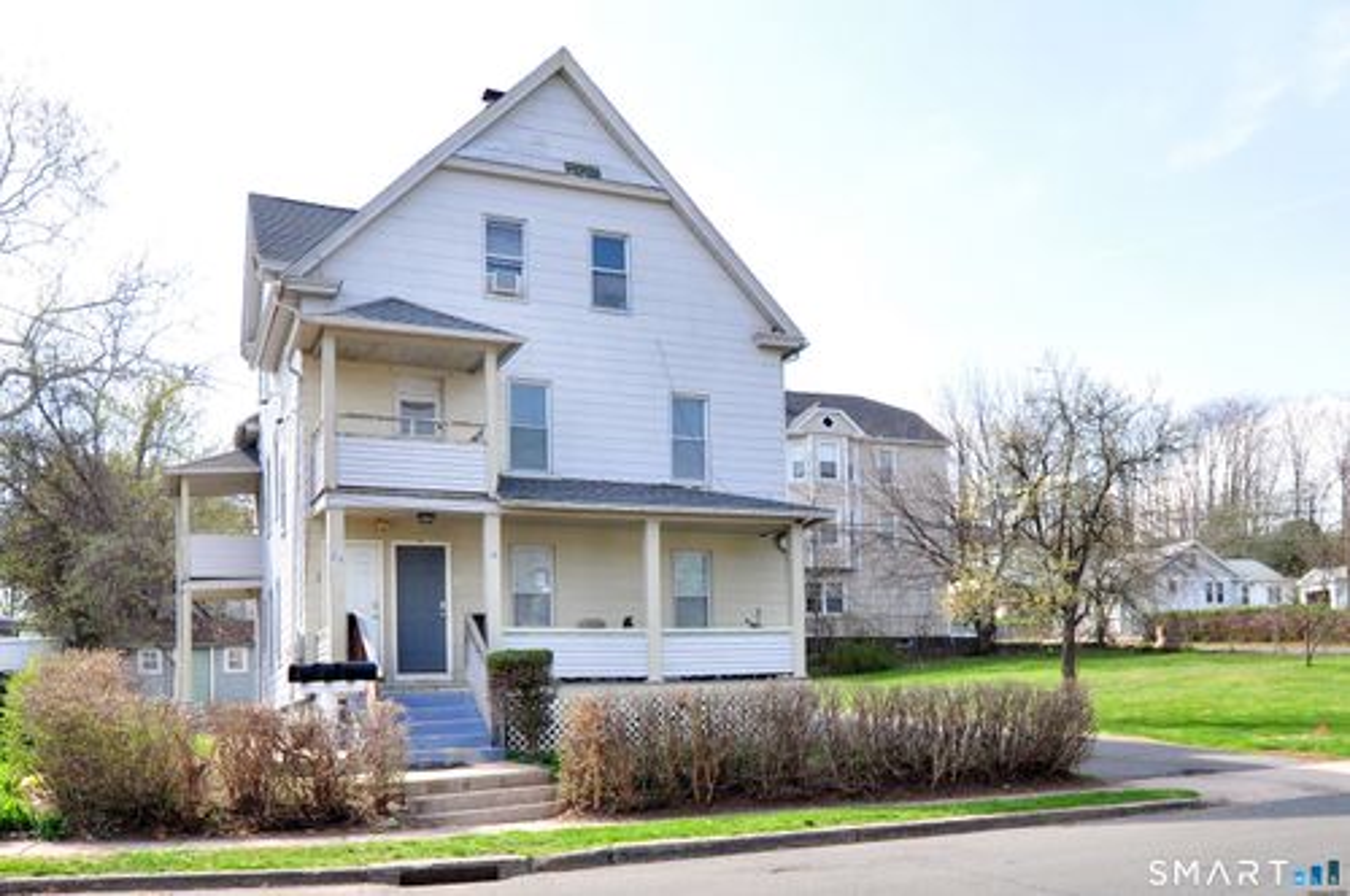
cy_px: 448
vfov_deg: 59.4
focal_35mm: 21
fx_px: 786
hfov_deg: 81.3
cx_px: 675
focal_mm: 14
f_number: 5.6
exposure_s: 1/320
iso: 250
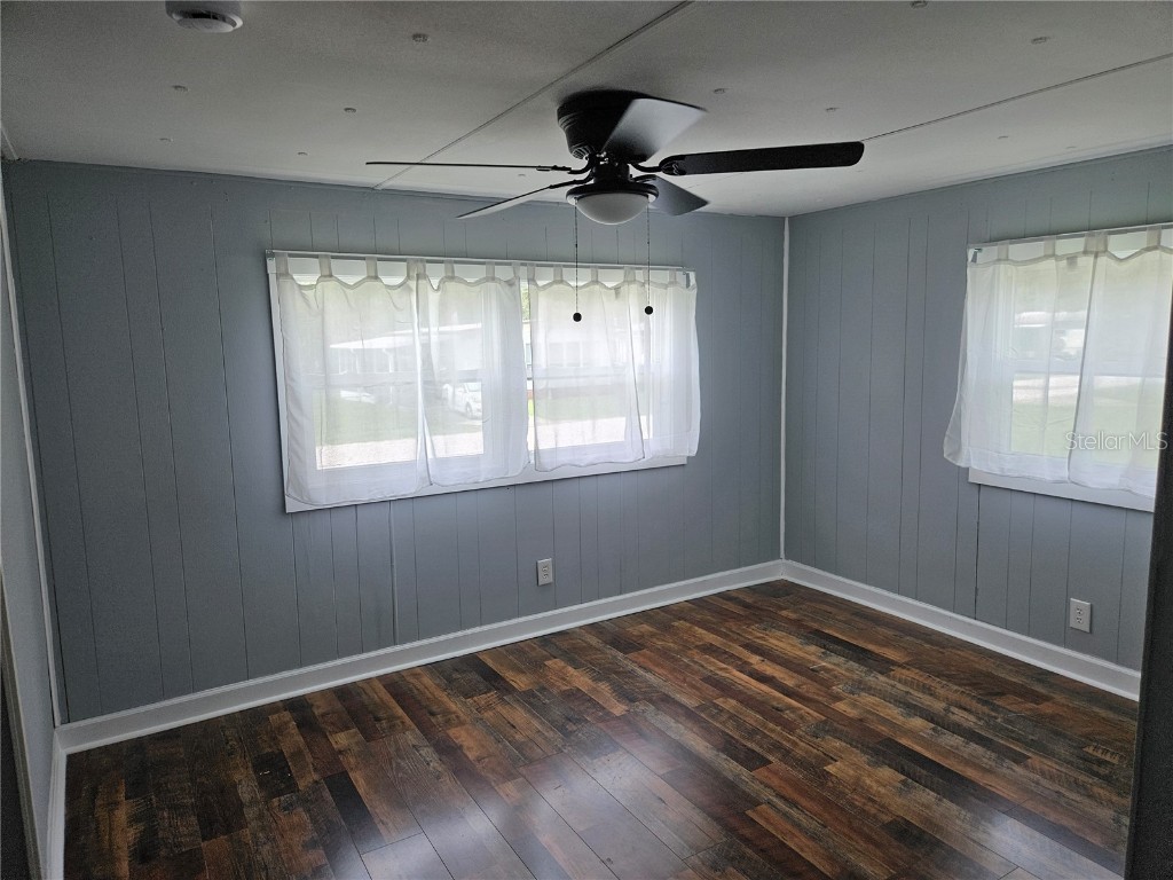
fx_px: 779
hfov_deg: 73.9
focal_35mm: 23
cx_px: 586
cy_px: 440
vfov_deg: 58.9
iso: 100
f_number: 1.8
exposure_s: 1/359
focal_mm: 5.4
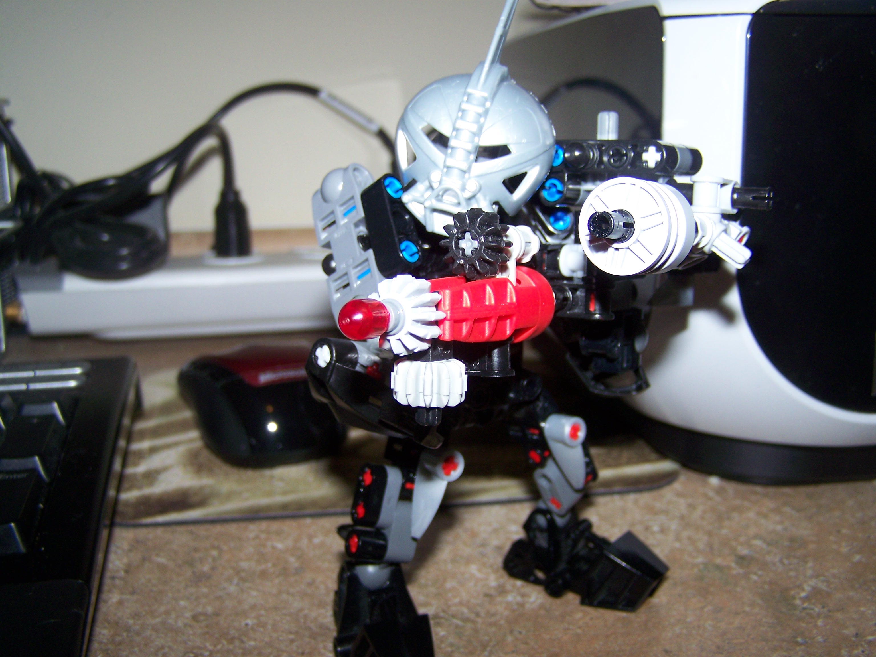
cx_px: 438
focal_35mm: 38
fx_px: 962
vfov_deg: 37.7
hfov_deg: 49.0
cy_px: 328
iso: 80
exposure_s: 1/80
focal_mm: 6.3
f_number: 2.8
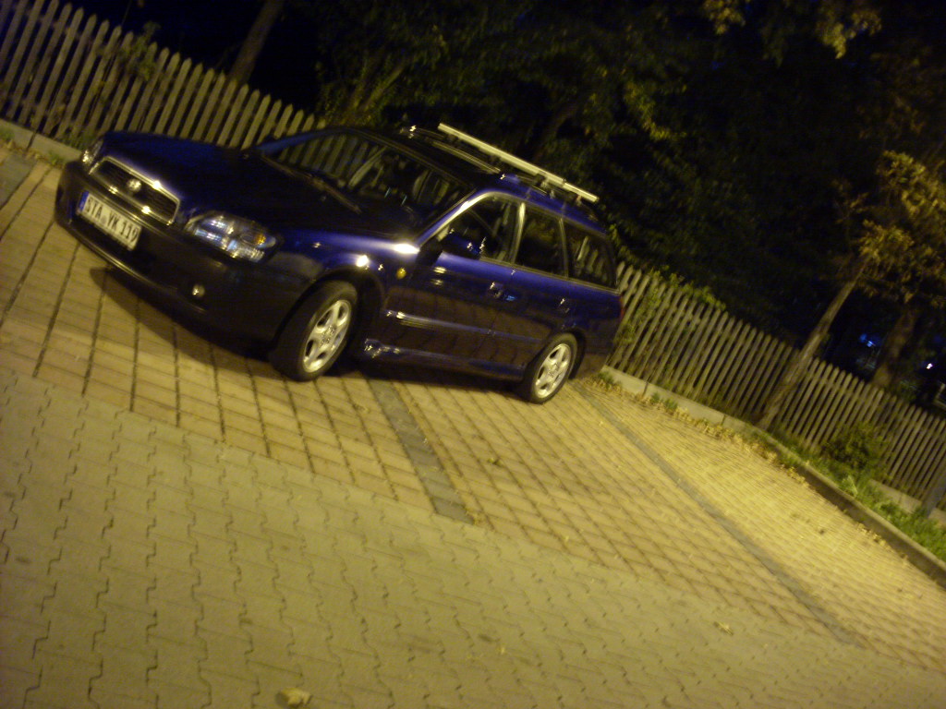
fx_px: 1038
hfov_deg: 49.0
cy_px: 354
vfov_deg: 37.7
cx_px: 473
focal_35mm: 38
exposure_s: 1
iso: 200
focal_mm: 6.3
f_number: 3
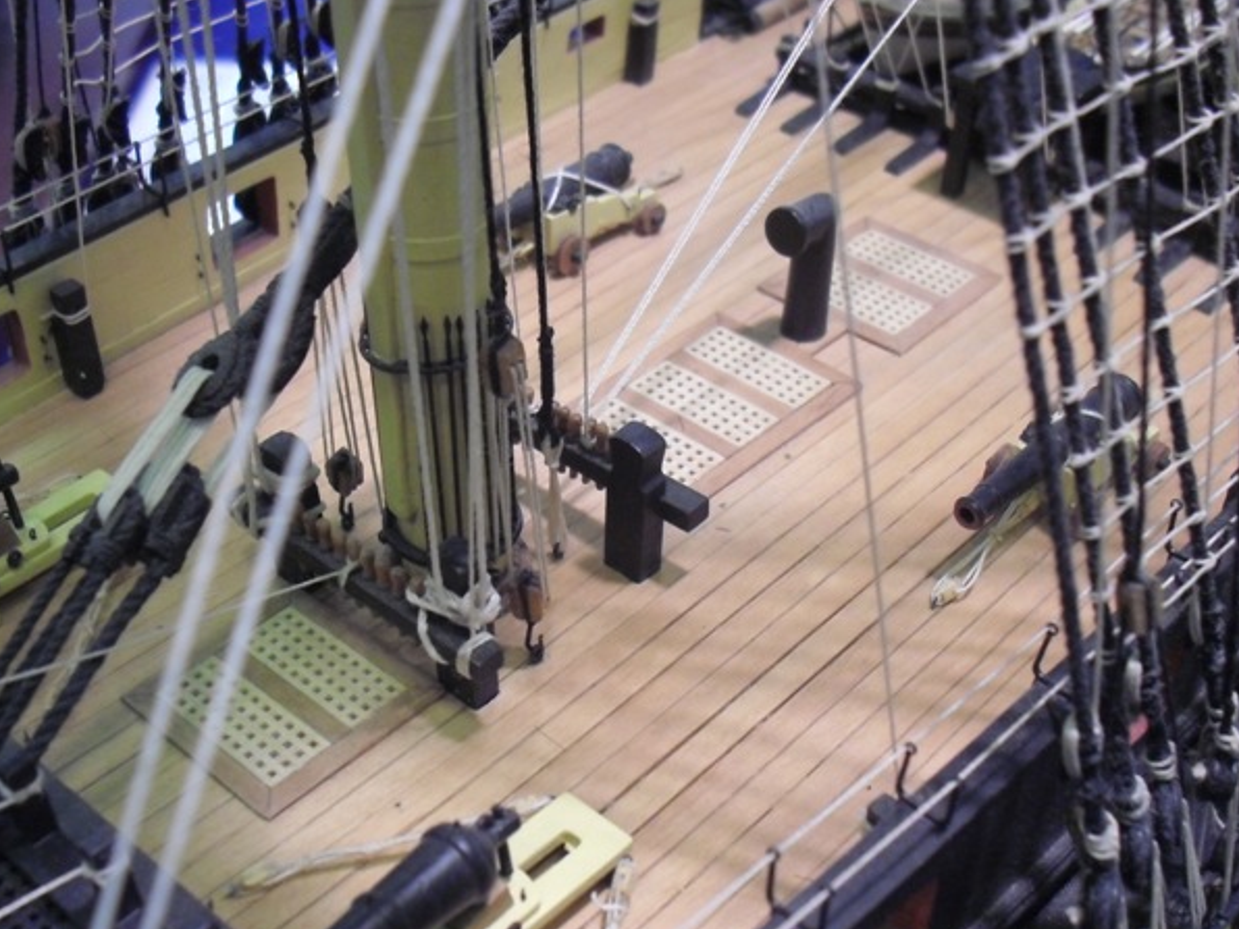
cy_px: 617
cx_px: 632
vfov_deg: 28.4
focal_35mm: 51
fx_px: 1825
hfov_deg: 37.5
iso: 200
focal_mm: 6.2
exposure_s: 1/30
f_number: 2.8
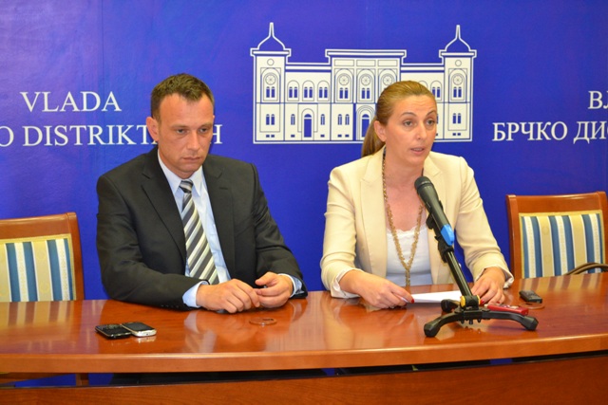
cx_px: 304
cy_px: 202
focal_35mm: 69
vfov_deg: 19.7
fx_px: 1166
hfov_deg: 29.2
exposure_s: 1/60
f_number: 5.3
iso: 2000
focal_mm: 46
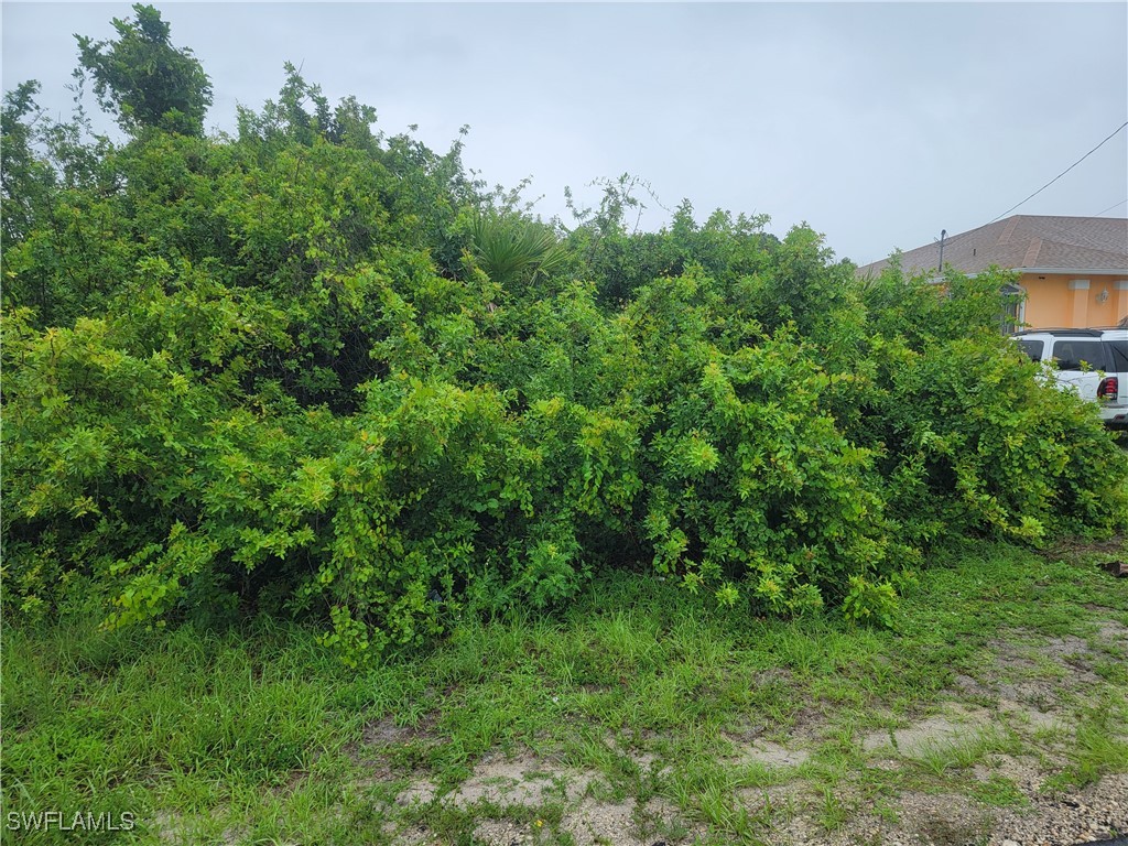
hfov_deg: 71.6
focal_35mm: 24
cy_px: 423
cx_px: 564
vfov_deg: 56.8
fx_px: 782
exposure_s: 1/197
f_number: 1.8
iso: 16
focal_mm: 6.7
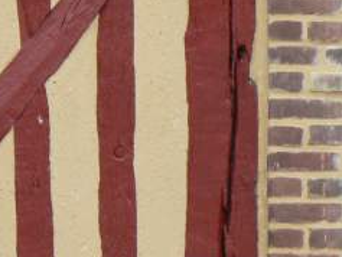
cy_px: 40
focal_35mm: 555
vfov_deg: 2.7
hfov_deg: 3.6
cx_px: 410
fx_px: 5486
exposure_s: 1/160
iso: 80
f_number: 5.6
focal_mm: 36.5
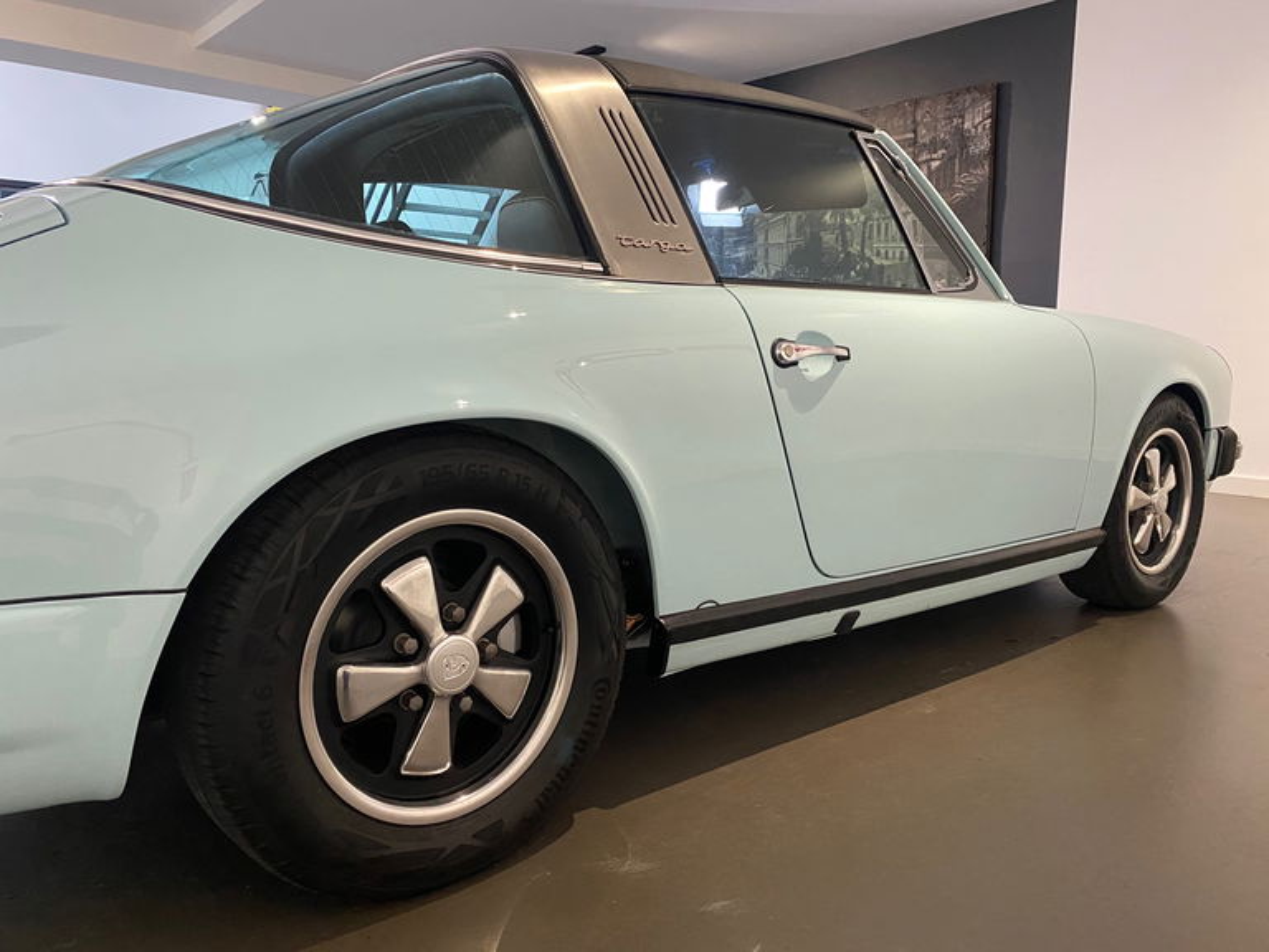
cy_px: 476
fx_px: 953
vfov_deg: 53.1
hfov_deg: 67.3
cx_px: 634
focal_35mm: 26
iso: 400
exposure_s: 1/60
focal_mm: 4.25
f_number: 1.8
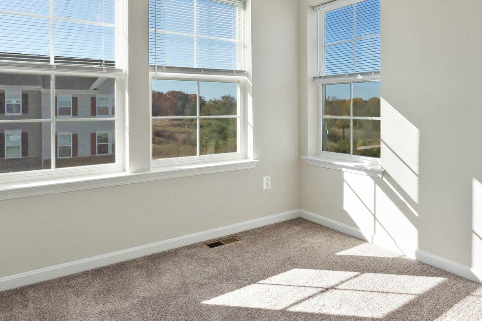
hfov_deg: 68.2
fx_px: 348
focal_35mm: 26
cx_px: 305
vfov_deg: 48.9
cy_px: 113
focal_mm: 10
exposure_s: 1/100
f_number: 8
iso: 800
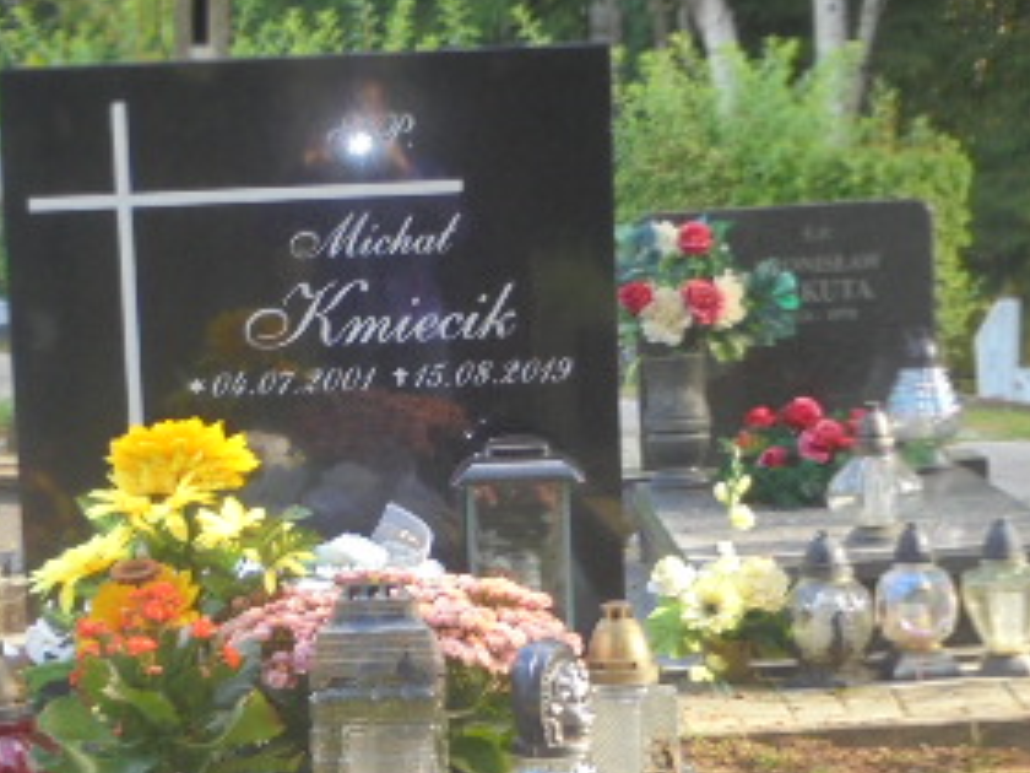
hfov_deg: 17.6
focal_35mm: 112
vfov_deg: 13.1
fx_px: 3333
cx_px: 423
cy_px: 736
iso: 100
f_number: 4.8
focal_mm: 8.9
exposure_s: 1/40
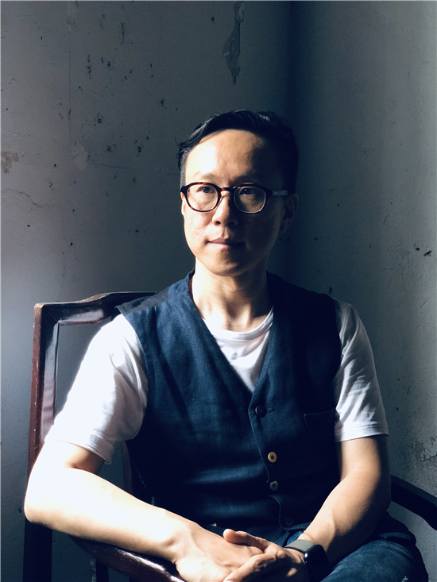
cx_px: 218
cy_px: 291
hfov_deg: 28.0
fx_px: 875
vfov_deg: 36.8
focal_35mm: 52
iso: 160
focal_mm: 6
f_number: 2.4
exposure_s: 1/9
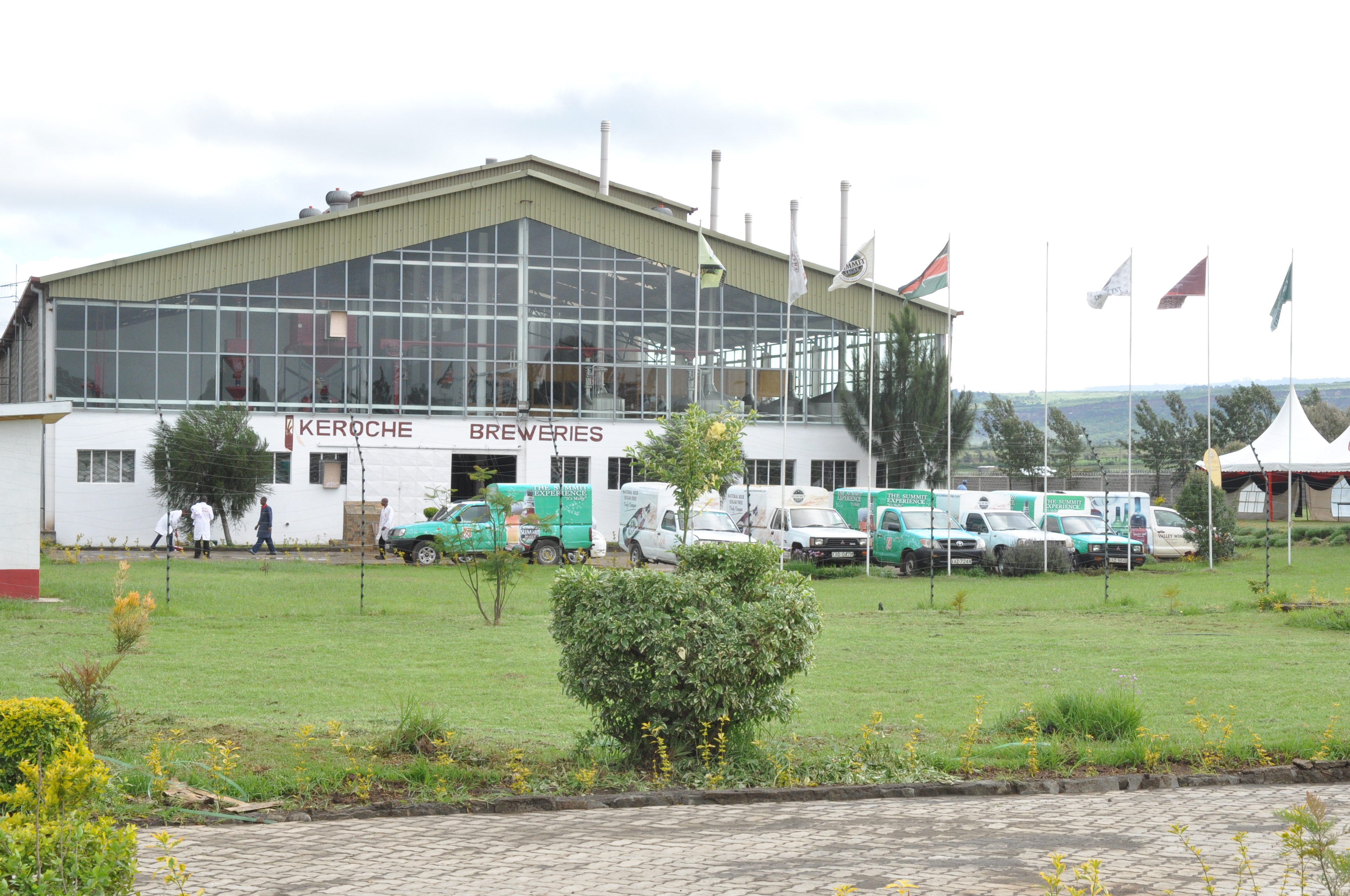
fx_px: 2434
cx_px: 658
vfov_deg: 20.9
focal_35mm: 65
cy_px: 439
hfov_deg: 31.0
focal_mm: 38
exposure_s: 1/200
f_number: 13
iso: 500
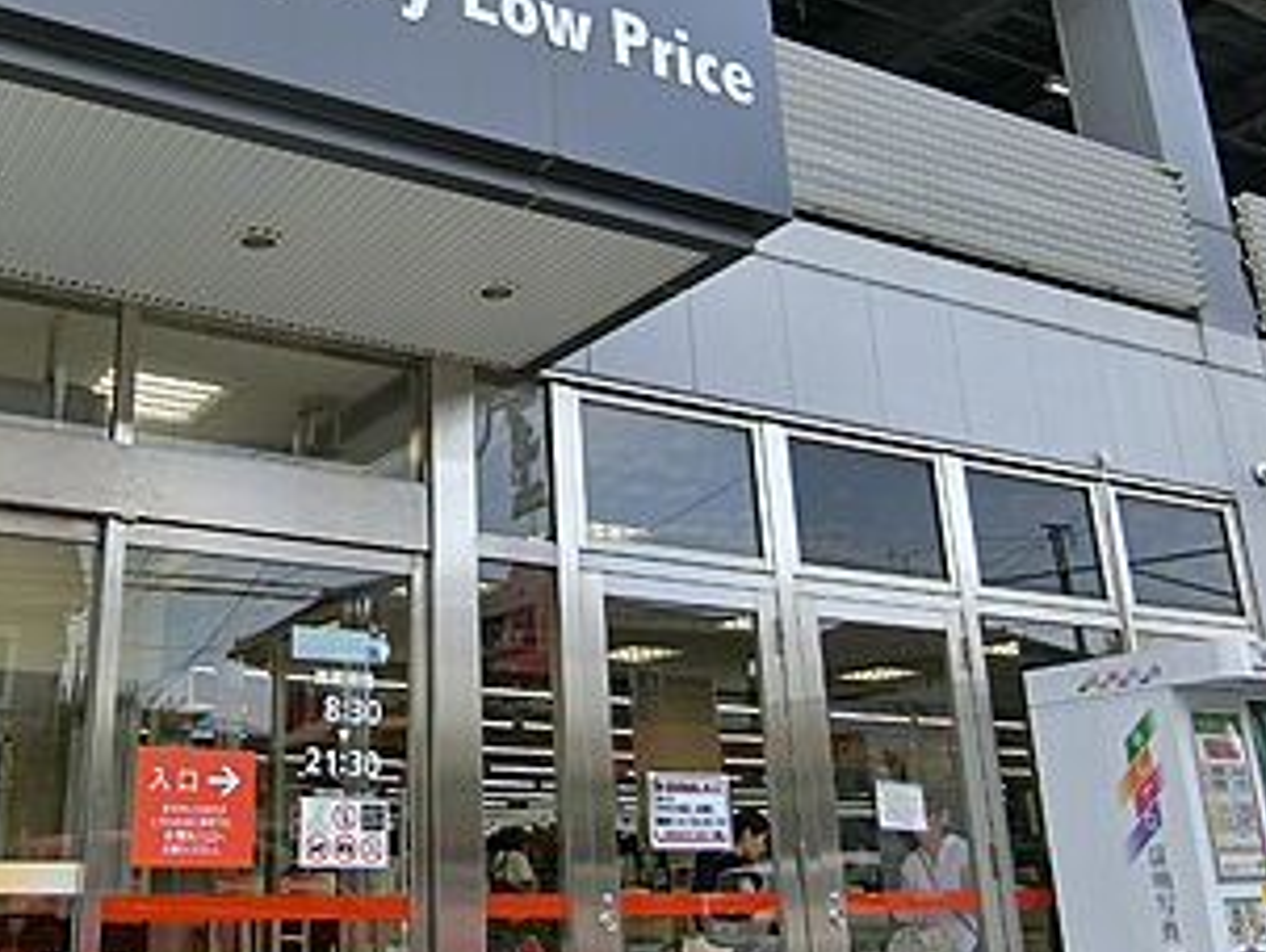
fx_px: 1427
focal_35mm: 39
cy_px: 413
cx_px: 415
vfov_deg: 36.8
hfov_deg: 47.0
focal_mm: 4.06
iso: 80
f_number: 2.7
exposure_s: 1/400
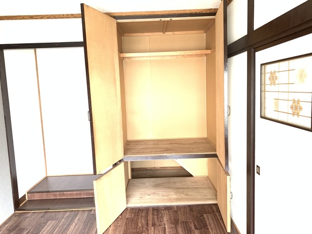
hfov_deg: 67.3
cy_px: 117
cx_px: 156
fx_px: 234
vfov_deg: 53.1
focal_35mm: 26
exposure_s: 1/60
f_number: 1.8
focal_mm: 4.25
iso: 320
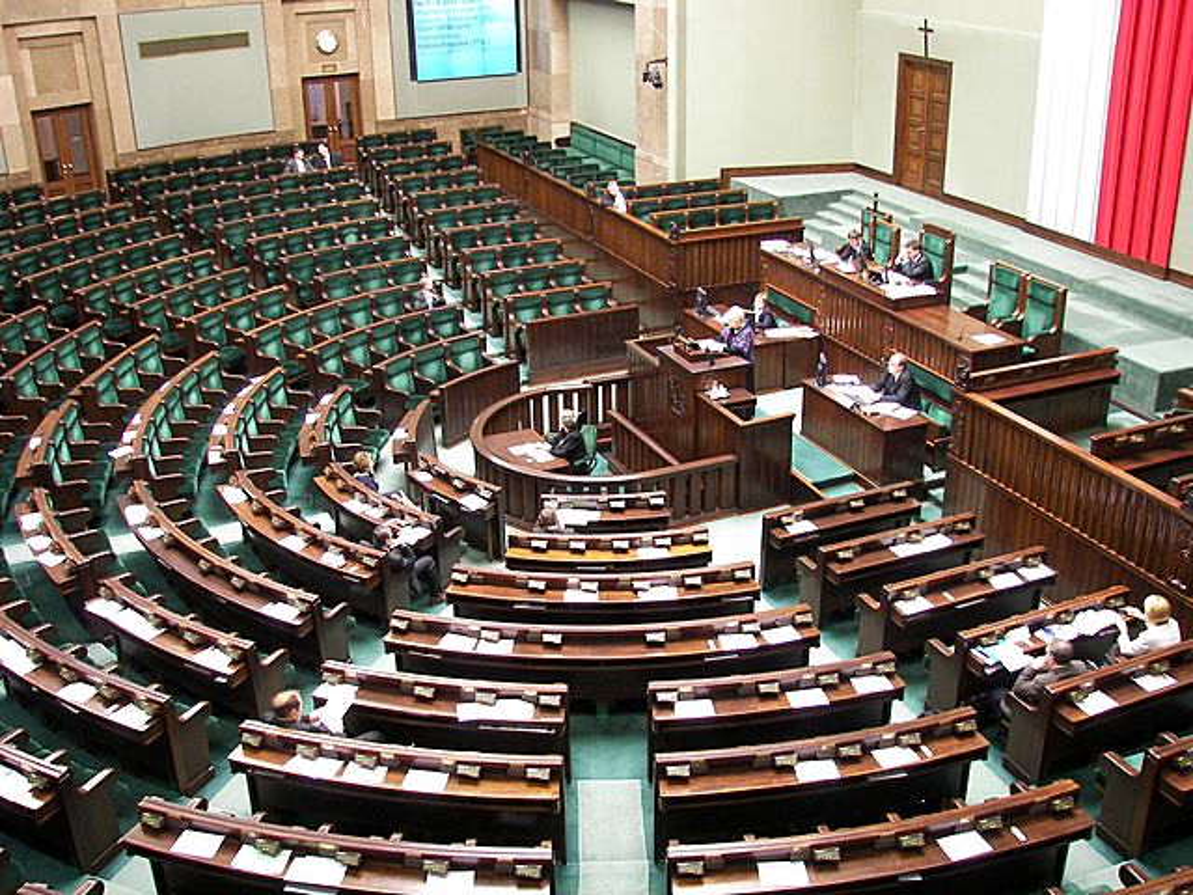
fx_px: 1241
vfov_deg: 39.7
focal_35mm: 36
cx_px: 596
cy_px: 448
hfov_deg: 51.4
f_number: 2.8
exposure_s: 1/4
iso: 100
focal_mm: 6
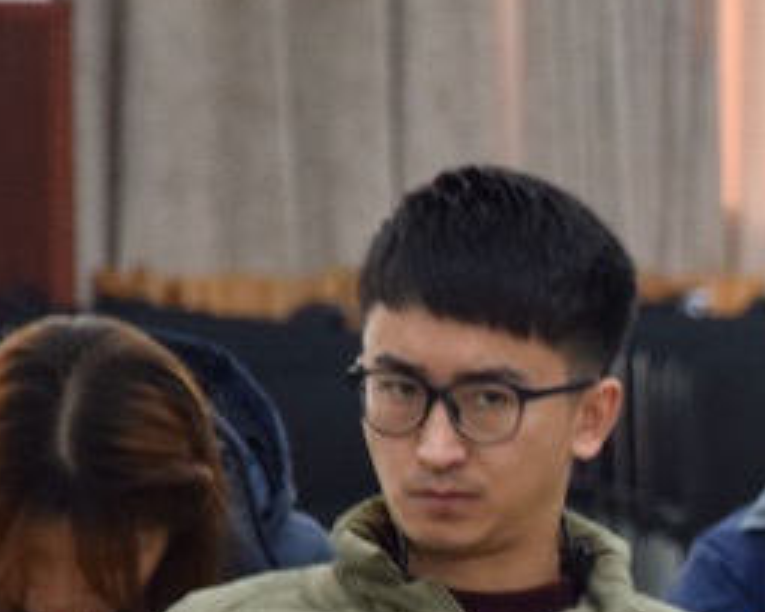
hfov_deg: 3.7
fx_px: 11834
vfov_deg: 3.0
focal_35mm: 523
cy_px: 621
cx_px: 1086
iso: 800
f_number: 5.6
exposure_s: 1/80
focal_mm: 105
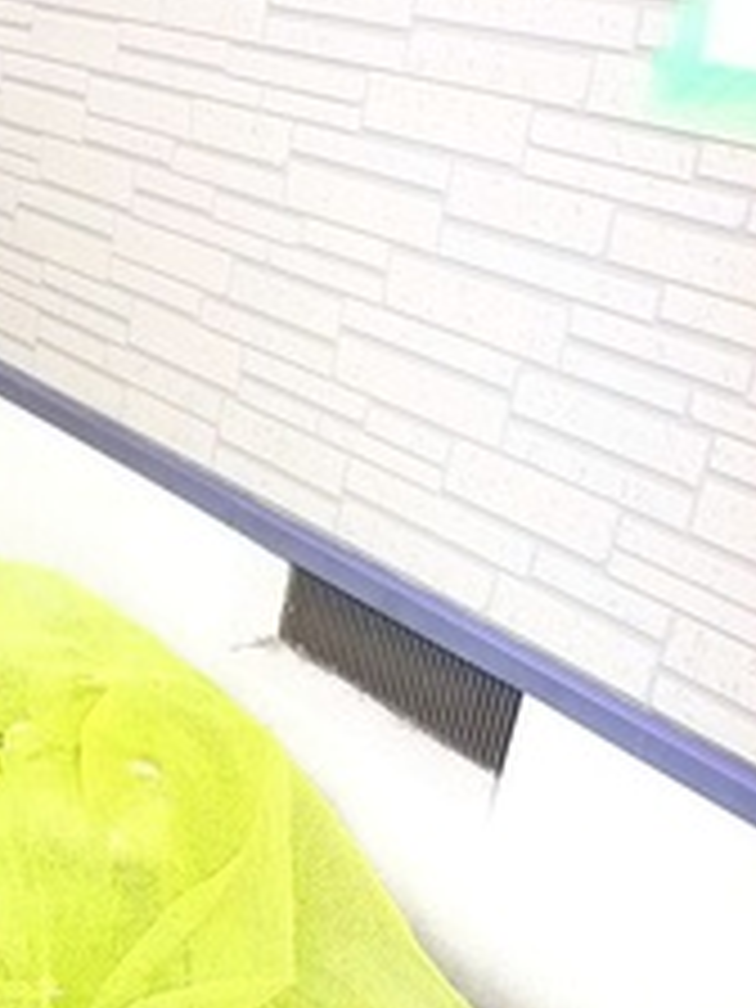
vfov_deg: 25.8
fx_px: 2184
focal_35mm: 75
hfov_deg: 17.5
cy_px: 680
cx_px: -398
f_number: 2.8
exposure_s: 1/100
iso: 400
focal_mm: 5.1
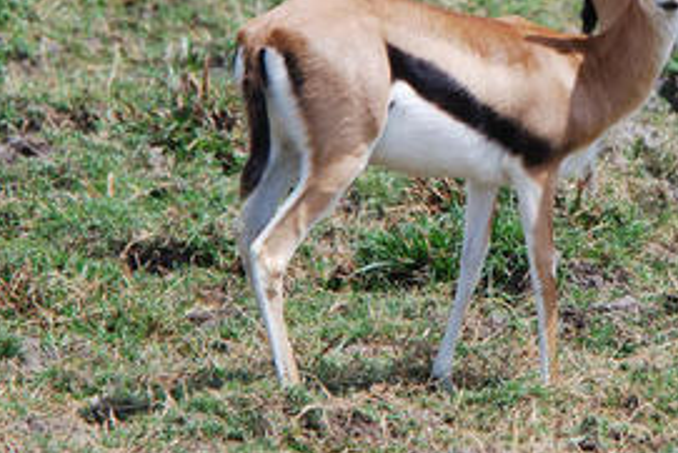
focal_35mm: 1048
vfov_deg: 1.3
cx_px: 623
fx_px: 19747
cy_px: -58
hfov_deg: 2.0
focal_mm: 270
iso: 100
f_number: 5.3
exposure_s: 1/400
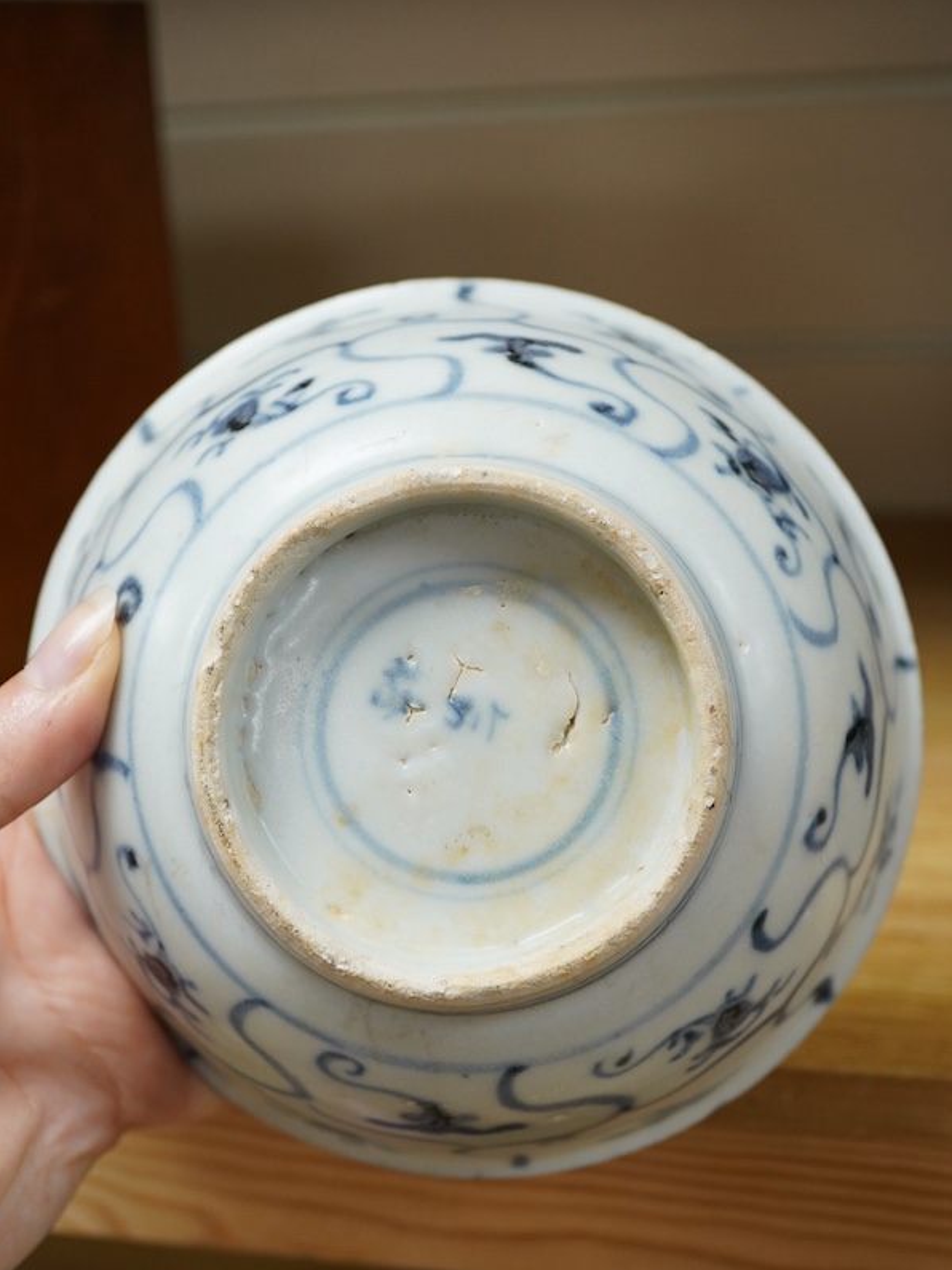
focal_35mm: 49
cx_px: 478
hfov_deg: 29.7
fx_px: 1797
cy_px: 711
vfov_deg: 38.9
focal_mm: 30
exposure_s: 1/125
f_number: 8
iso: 1250
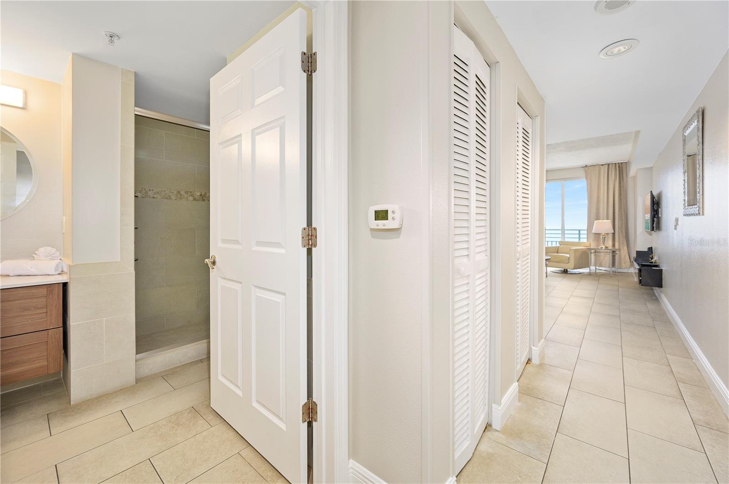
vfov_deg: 81.1
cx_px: 364
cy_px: 242
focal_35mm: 14
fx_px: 283
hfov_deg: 104.3
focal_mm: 14
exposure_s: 1/60
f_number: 7.1
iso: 400
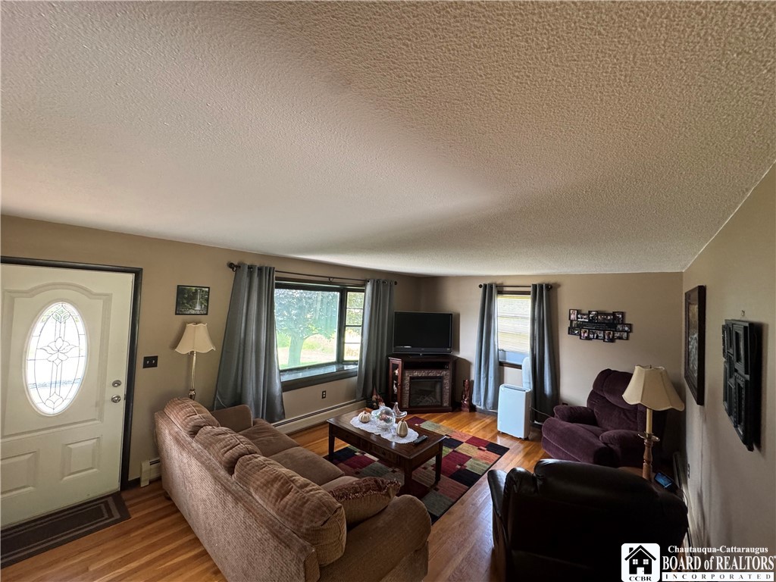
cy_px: 291
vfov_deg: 85.7
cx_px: 388
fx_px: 314
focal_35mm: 14
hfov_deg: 102.1
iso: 320
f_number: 2.2
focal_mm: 2.22
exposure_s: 1/77
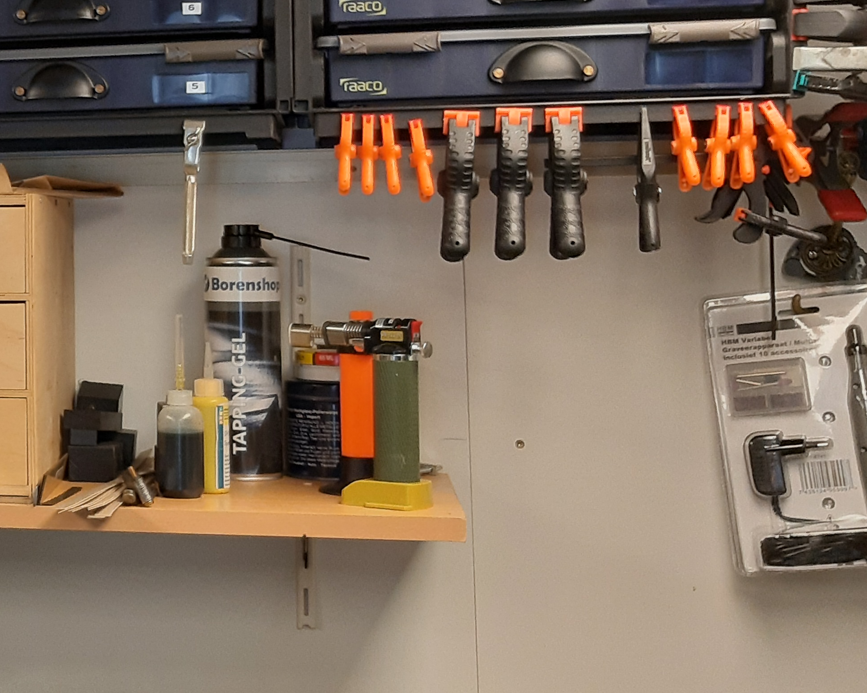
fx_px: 1976
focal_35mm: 77
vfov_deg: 19.8
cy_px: 213
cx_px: -177
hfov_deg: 22.7
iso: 100
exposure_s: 1/50
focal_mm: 3.93
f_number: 1.7
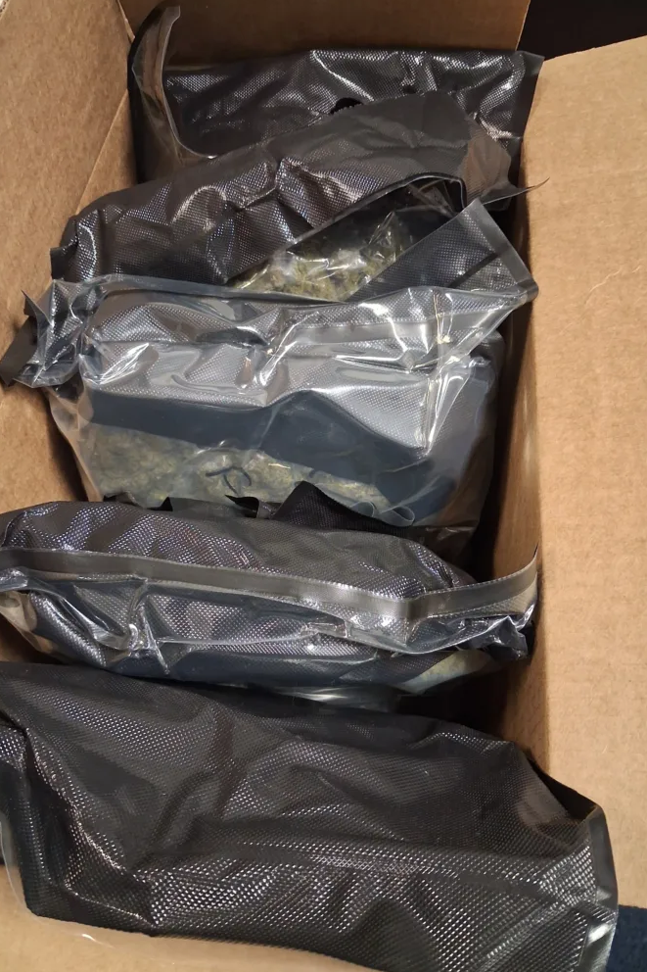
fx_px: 782
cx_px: 303
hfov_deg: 44.9
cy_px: 478
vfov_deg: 63.7
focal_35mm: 29
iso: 640
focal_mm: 4
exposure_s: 1/33
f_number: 1.8
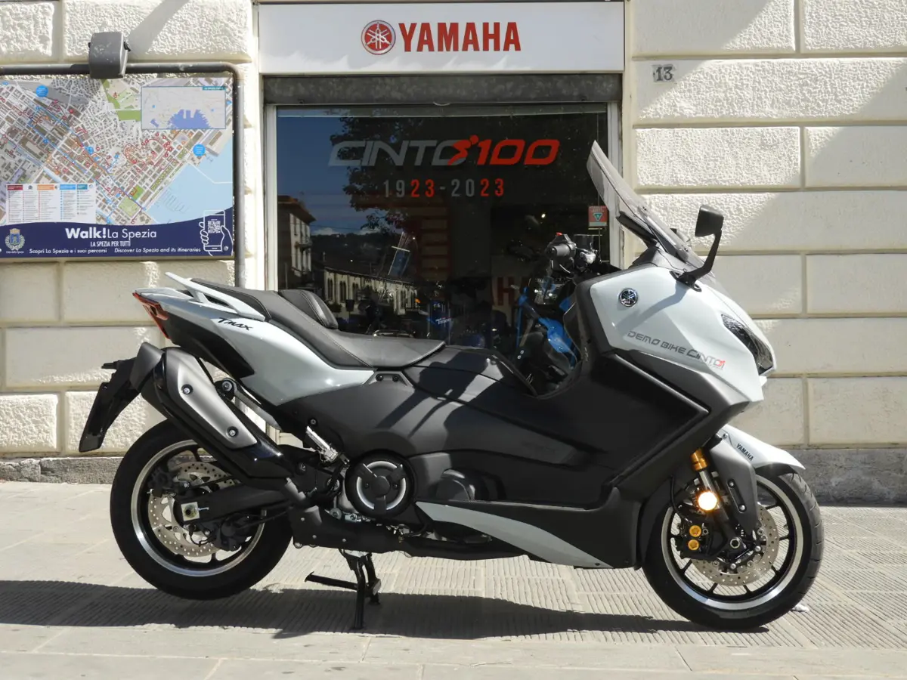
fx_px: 1310
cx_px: 454
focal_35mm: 50
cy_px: 340
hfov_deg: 38.2
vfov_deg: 29.1
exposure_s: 1/500
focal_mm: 9
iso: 100
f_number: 4
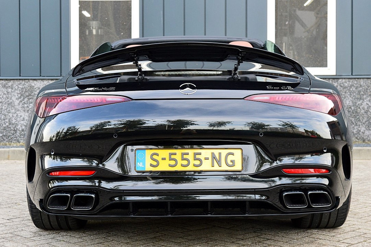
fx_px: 649
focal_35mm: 63
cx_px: 186
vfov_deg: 21.6
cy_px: 124
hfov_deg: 31.9
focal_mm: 42
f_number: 8
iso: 800
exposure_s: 1/60
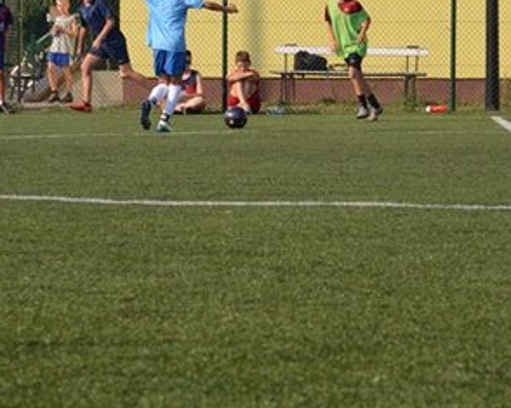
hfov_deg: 11.3
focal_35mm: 171
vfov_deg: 9.0
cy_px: 105
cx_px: 297
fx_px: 2586
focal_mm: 55
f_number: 5.6
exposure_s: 1/1250
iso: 400
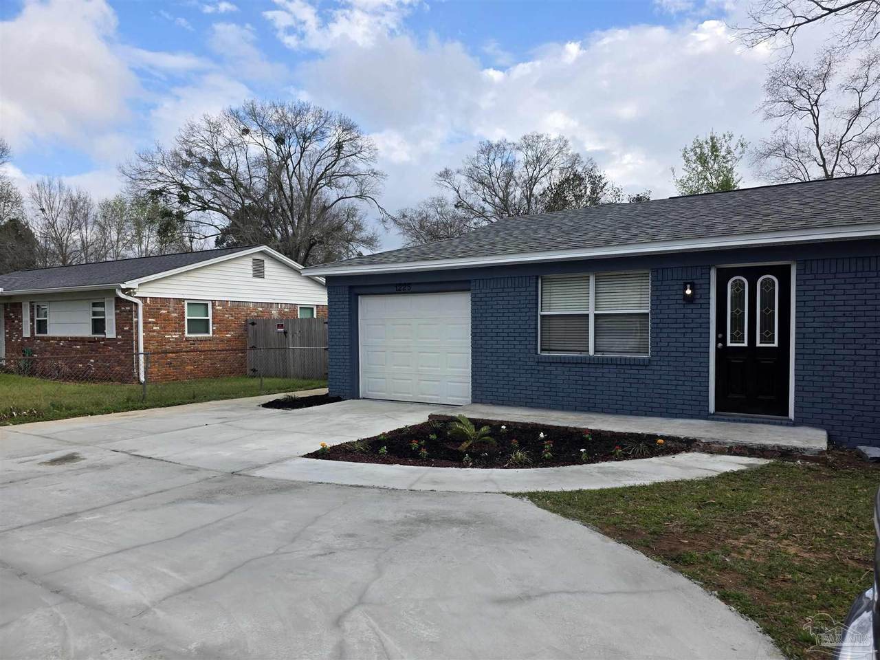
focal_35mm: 23
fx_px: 585
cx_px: 440
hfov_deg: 73.9
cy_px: 330
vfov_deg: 58.9
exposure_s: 1/2843
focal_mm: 6.3
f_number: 1.7
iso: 80
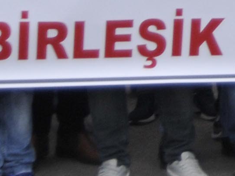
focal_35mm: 275
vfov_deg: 5.2
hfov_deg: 6.8
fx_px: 1866
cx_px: 592
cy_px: -301
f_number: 4
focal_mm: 24
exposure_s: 1/100
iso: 400
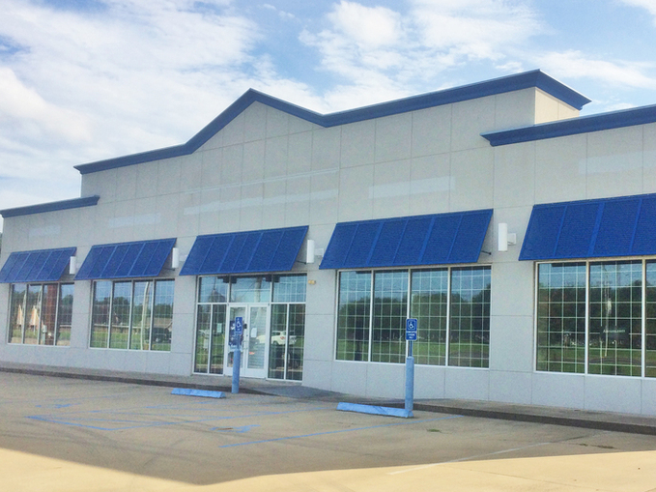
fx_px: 777
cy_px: 266
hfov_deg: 45.4
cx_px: 414
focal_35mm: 41
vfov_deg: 35.1
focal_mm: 4.15
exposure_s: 1/2415
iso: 32
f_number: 2.2
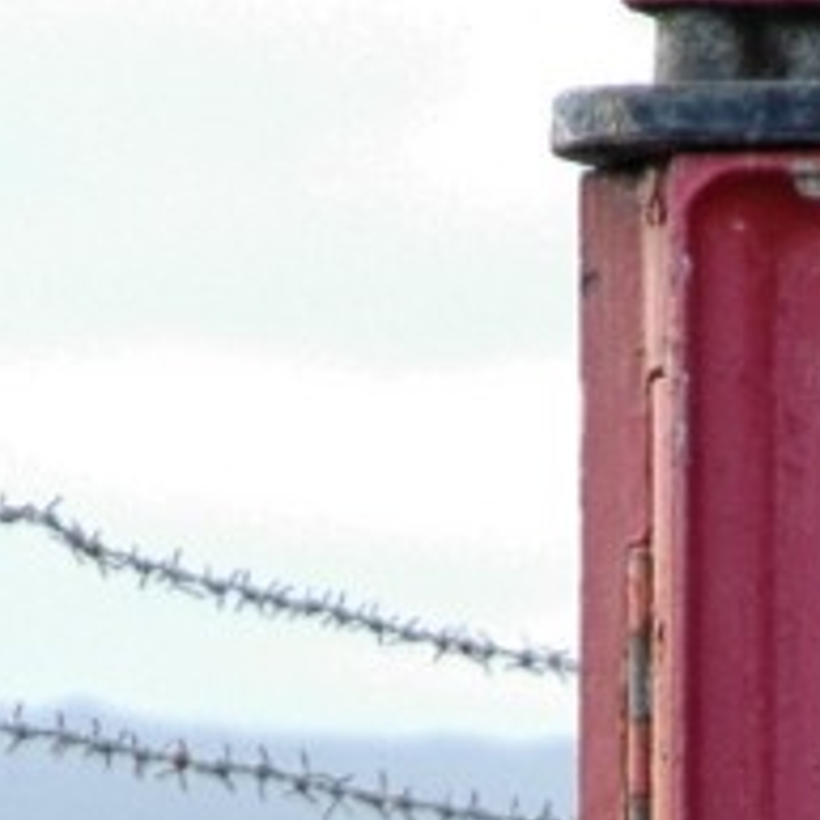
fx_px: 17769
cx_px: 1678
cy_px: 2456
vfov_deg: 2.6
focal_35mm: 663
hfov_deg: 2.6
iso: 200
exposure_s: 1/160
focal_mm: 62
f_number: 6.3
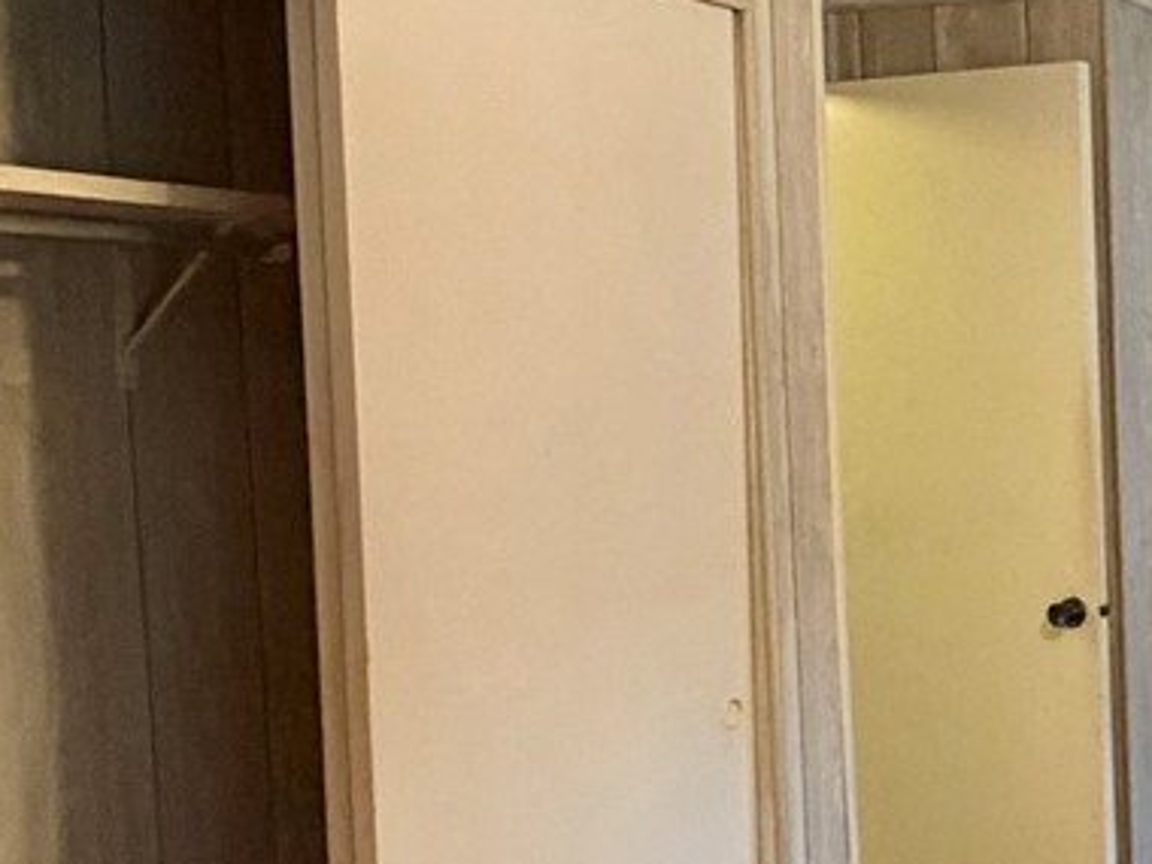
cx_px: 1622
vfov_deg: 24.7
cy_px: 546
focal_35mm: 59
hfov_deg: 26.1
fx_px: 1963
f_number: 2.2
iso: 400
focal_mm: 2.22
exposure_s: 1/60
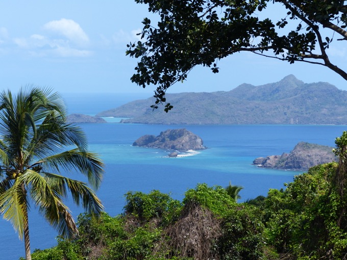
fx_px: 1313
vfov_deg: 11.3
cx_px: 174
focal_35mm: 131
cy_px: 130
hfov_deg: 15.1
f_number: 4
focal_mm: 23.5
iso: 100
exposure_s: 1/800
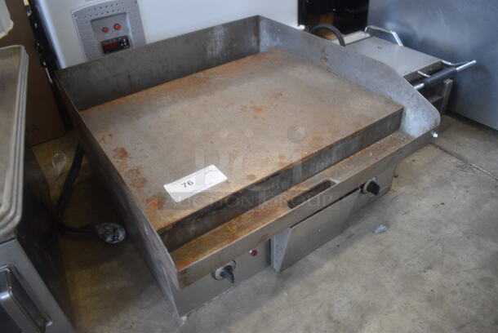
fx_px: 374
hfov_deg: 67.3
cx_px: 249
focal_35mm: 27
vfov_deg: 48.0
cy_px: 166
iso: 900
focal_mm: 18
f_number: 3.5
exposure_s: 1/125
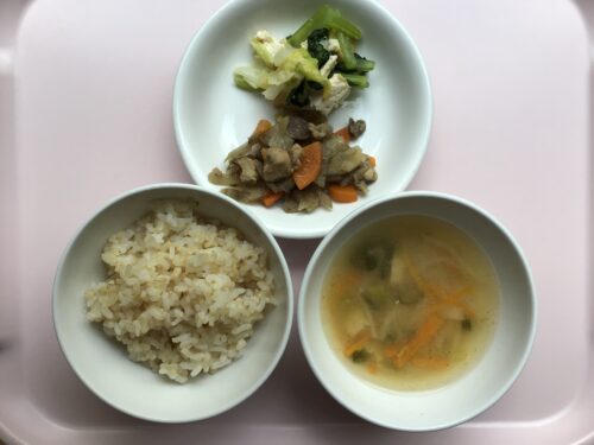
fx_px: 532
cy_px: 222
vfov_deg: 45.4
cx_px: 297
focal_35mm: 31
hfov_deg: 58.4
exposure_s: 1/133
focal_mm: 3.3
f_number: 2.4
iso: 25
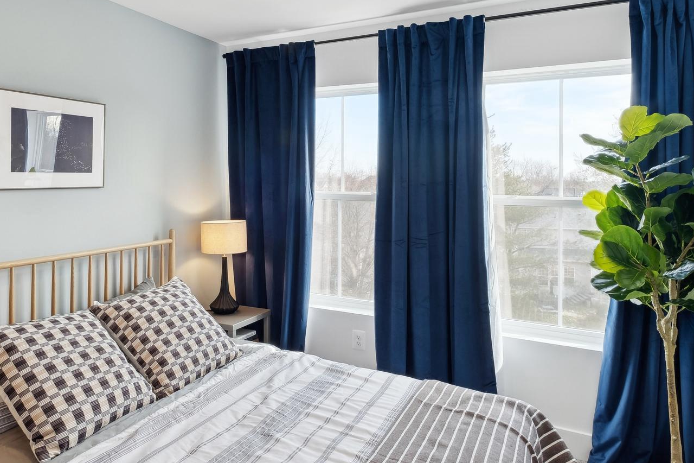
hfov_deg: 72.9
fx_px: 463
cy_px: 218
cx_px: 274
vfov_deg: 53.1
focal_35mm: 24
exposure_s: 1/60
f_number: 8
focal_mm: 10
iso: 800
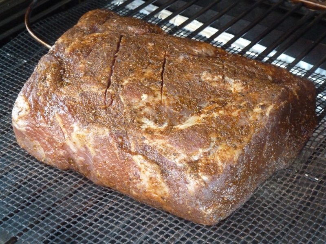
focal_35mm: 78
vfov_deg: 18.9
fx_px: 735
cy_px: 122
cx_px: 163
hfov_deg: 25.0
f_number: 4.2
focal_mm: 12.8
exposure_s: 1/25
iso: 800
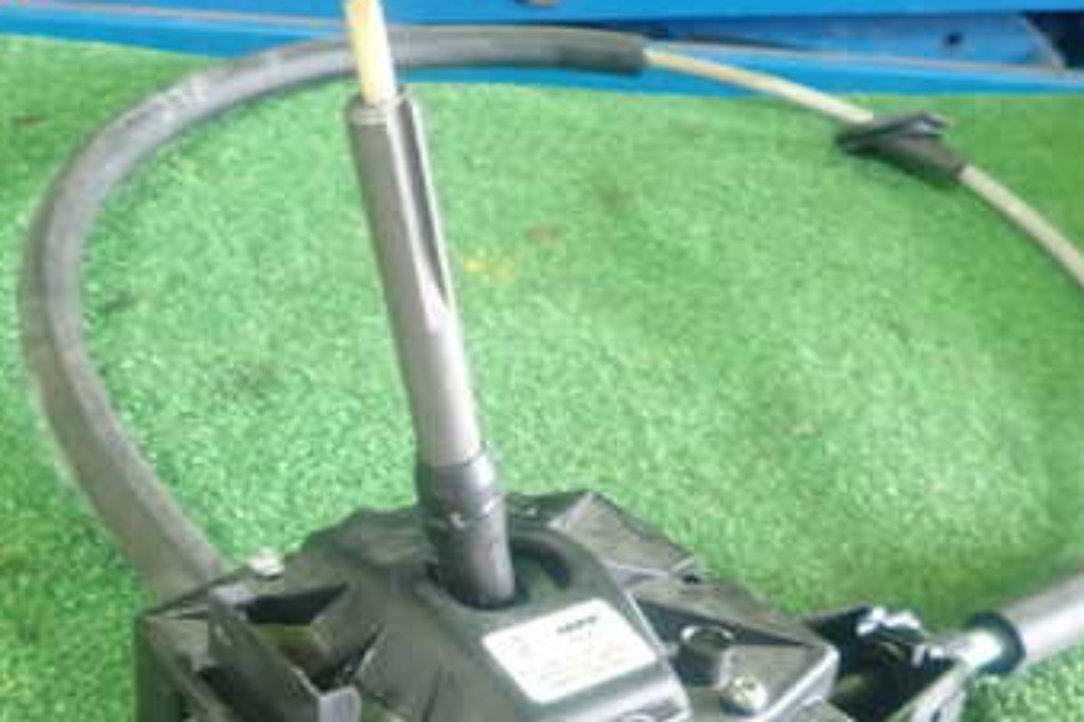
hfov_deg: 42.4
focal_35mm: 46
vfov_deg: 28.2
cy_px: 649
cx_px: 400
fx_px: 1385
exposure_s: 1/30
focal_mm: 4.5
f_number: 2
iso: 640
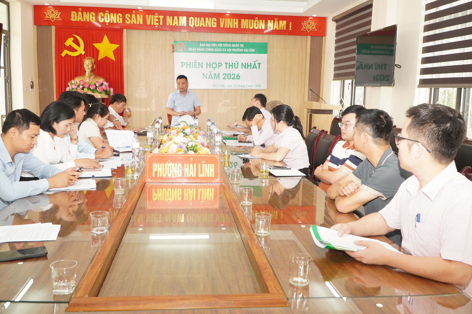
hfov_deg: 59.5
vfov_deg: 41.6
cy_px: 157
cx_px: 236
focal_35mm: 32
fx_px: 413
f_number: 7.1
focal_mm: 21
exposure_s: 1/60
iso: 500
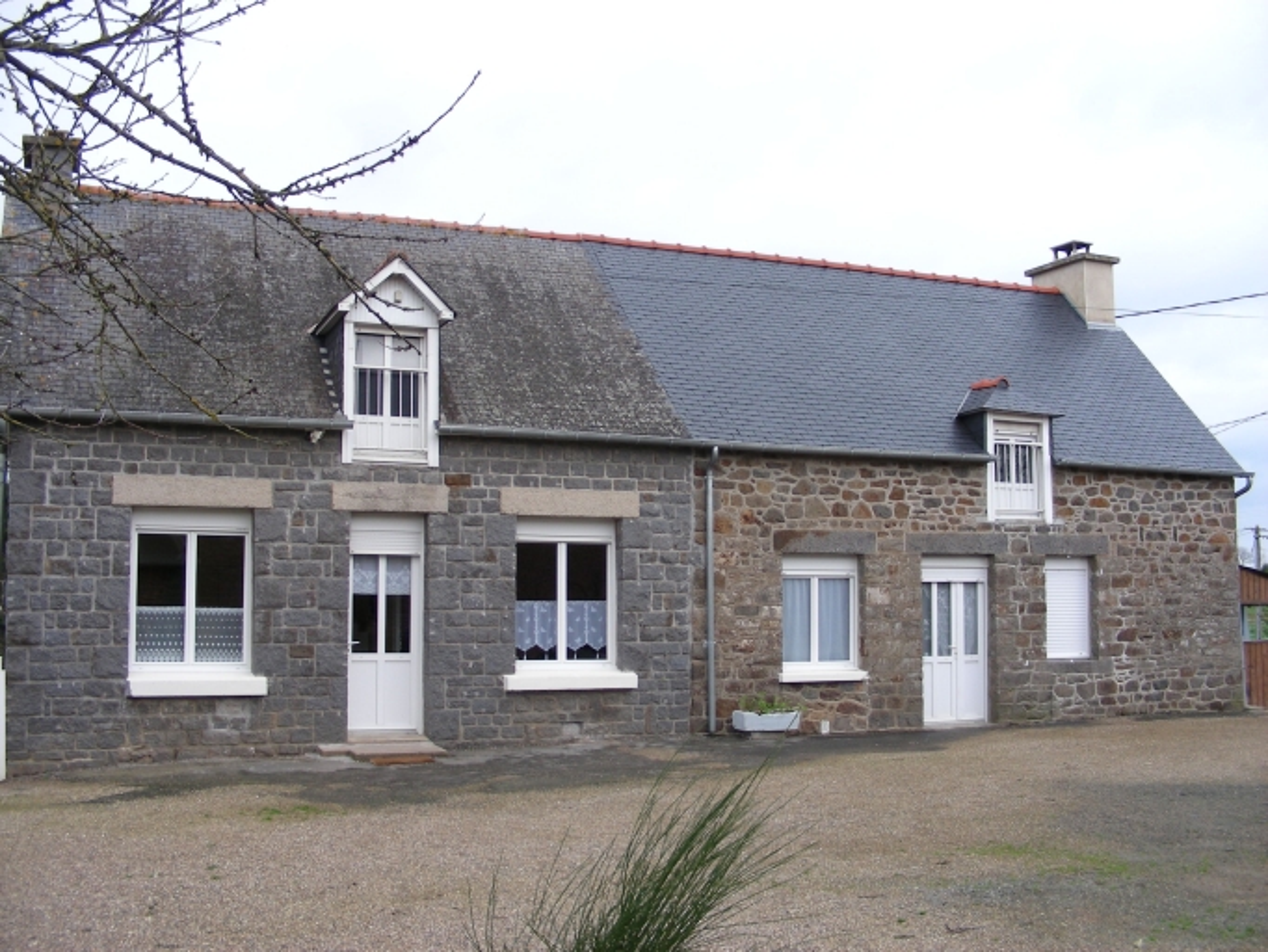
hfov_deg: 49.0
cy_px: 476
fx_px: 1392
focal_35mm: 38
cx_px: 634
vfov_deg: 37.7
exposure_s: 1/43.6
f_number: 3.5
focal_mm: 6.3
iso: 50
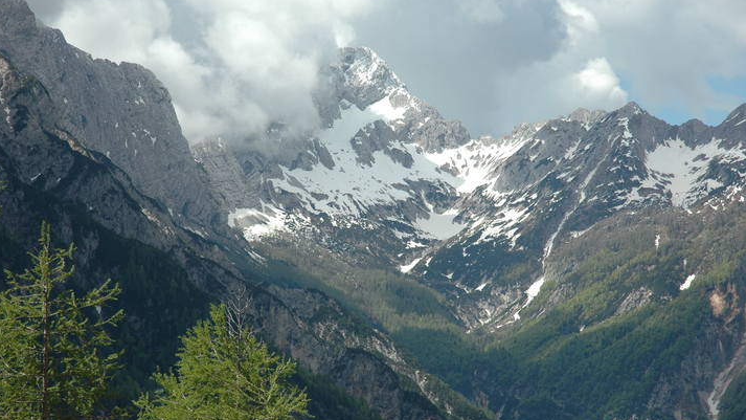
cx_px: 370
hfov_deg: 19.3
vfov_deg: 10.9
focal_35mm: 111
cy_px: 223
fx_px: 2196
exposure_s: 1/400
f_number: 10
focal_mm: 70
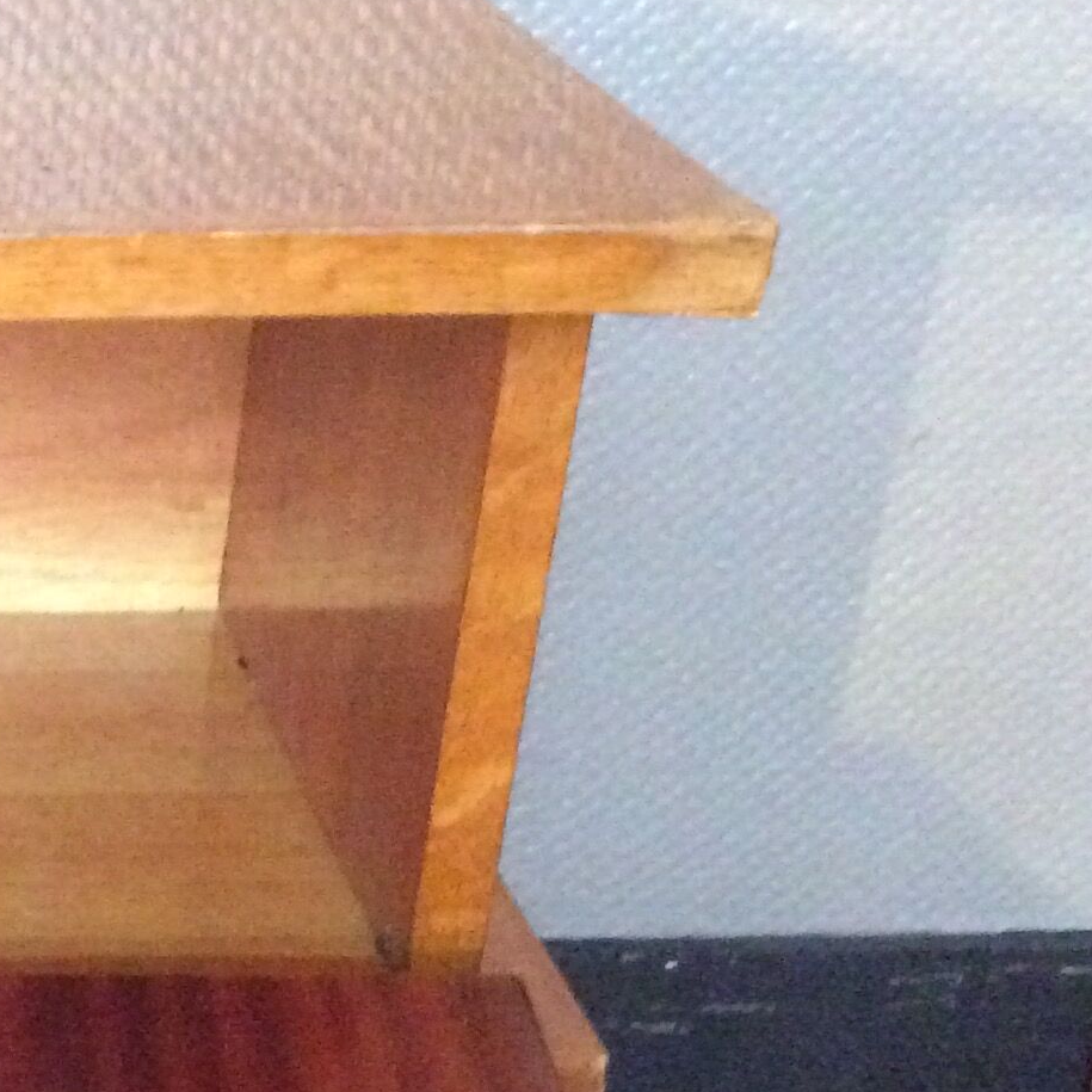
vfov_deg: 21.3
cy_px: 914
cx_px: -395
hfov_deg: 19.6
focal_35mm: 80
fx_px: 2855
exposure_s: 1/17
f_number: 2.4
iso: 800
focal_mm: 3.3
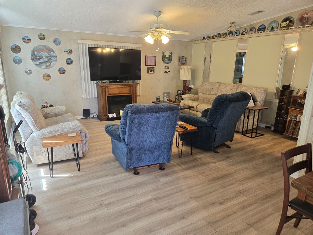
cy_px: 118
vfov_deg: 58.9
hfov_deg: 73.9
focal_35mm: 23
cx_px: 156
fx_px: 208
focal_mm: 5.4
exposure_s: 1/120
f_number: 1.8
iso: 250
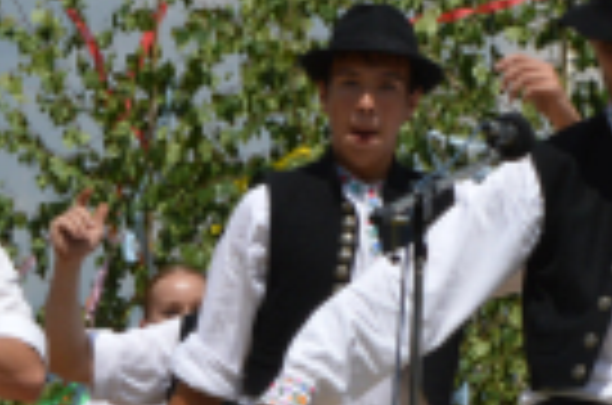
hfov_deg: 5.2
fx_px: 6757
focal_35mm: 398
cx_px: 580
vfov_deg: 3.4
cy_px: 184
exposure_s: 1/500
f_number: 11
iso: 200
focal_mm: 55
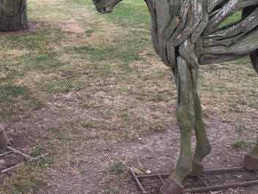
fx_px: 500
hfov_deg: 28.7
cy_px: -6
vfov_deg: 21.1
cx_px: 77
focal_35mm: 67
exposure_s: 1/100
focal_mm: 4.15
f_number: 2.2
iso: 32
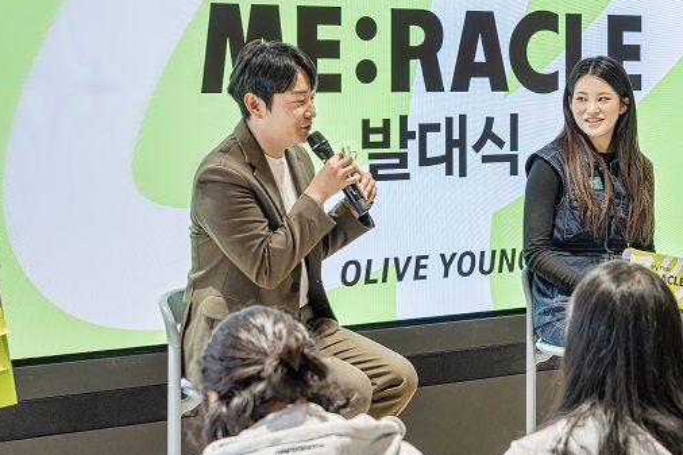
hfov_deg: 24.4
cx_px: 552
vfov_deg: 16.5
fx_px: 1555
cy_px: 102
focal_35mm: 82
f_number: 4.5
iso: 800
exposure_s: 1/125
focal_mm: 50
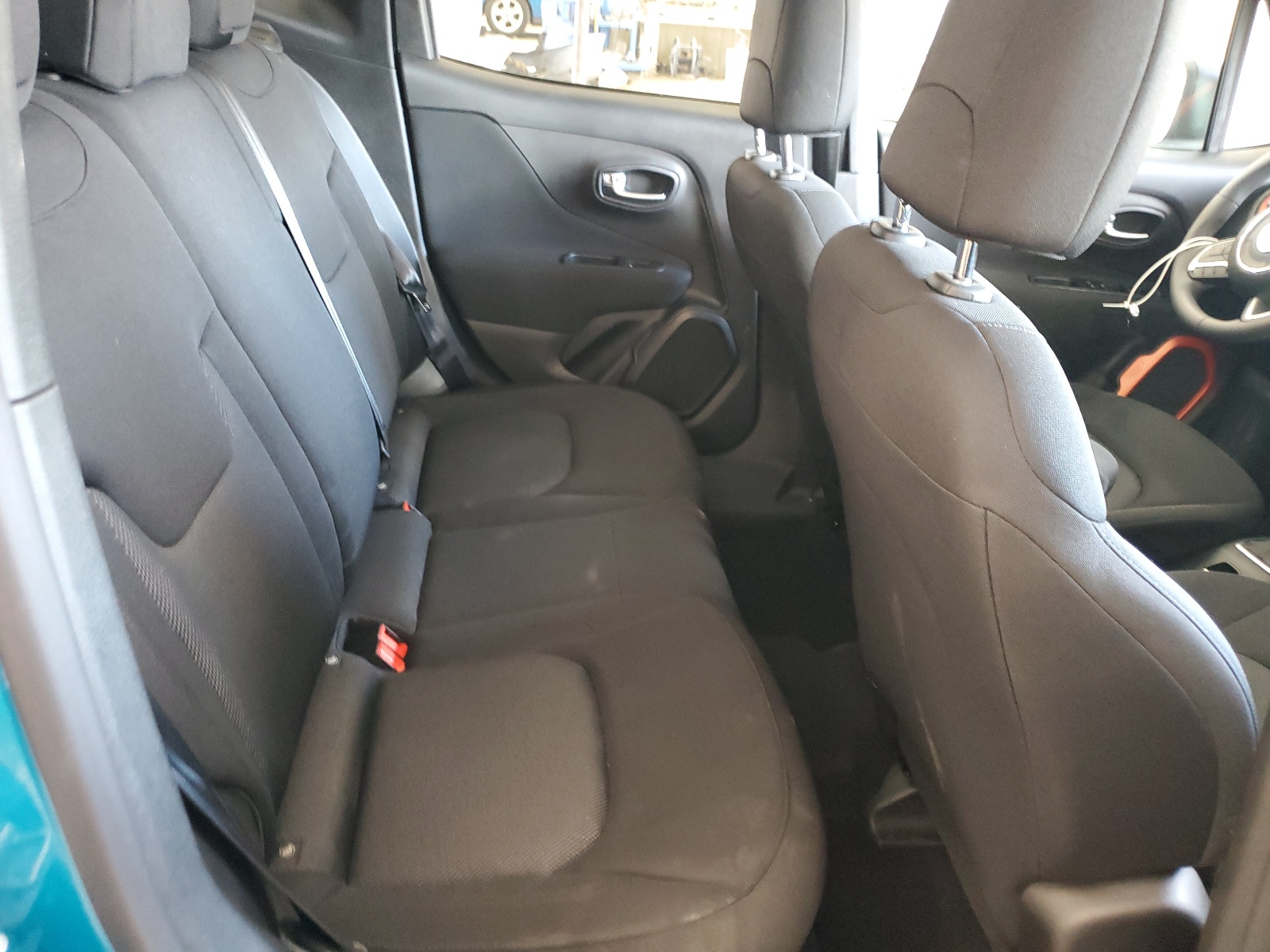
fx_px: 954
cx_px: 635
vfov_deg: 53.1
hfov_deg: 67.3
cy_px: 476
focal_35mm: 26
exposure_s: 1/15
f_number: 1.5
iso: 345
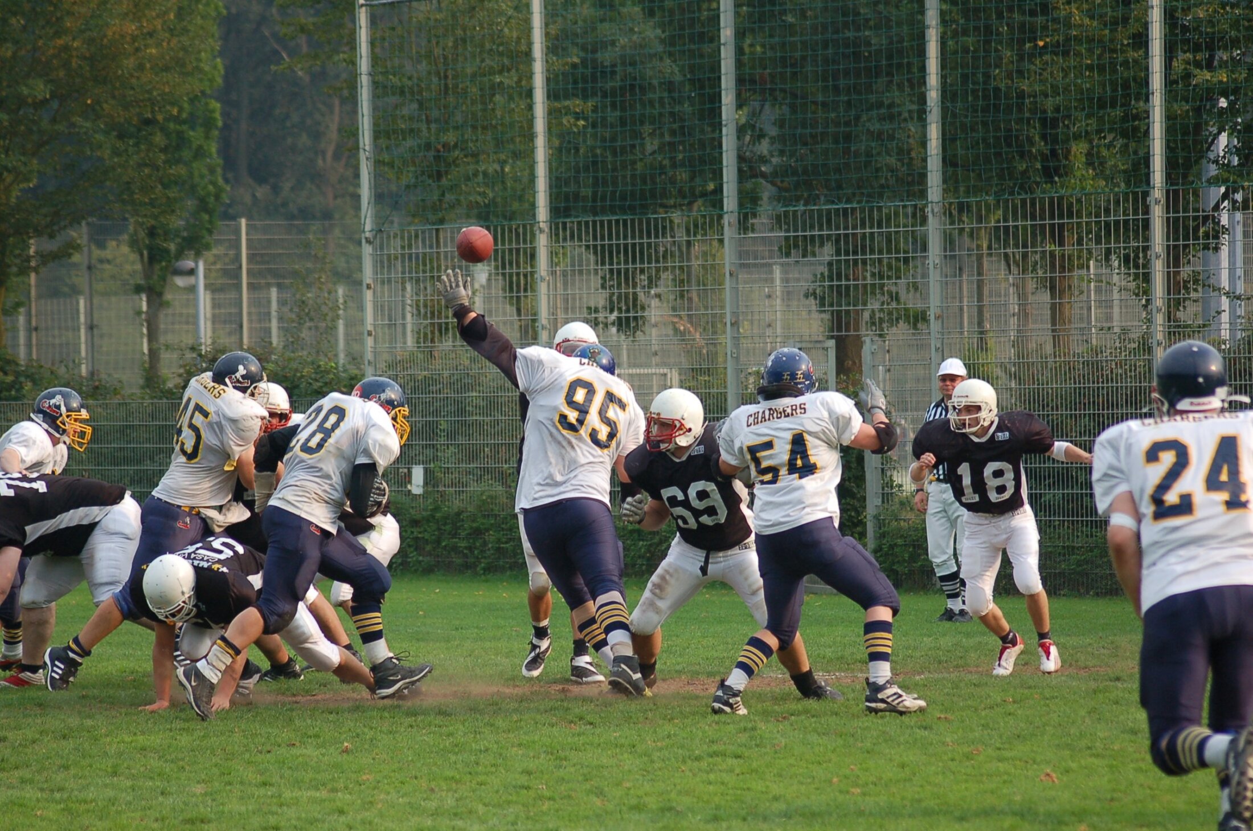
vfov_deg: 7.6
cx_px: 626
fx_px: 6253
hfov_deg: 11.4
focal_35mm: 180
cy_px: 416
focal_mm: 120
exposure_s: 1/1000
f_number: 4.2
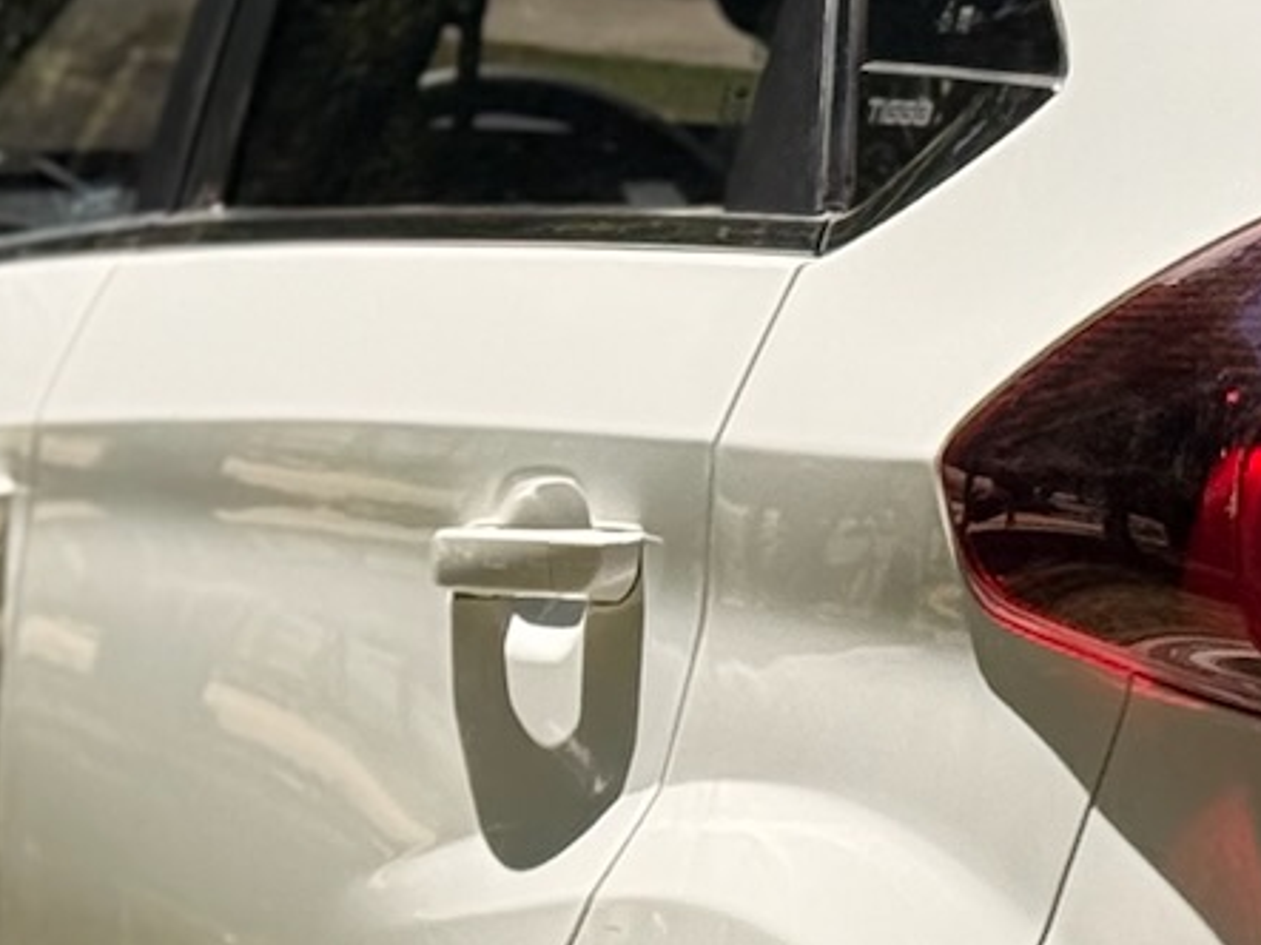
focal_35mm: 222
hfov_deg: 8.8
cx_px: 1665
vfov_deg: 6.6
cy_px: 1298
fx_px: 8085
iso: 100
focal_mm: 6.76
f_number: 1.78
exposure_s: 1/3891
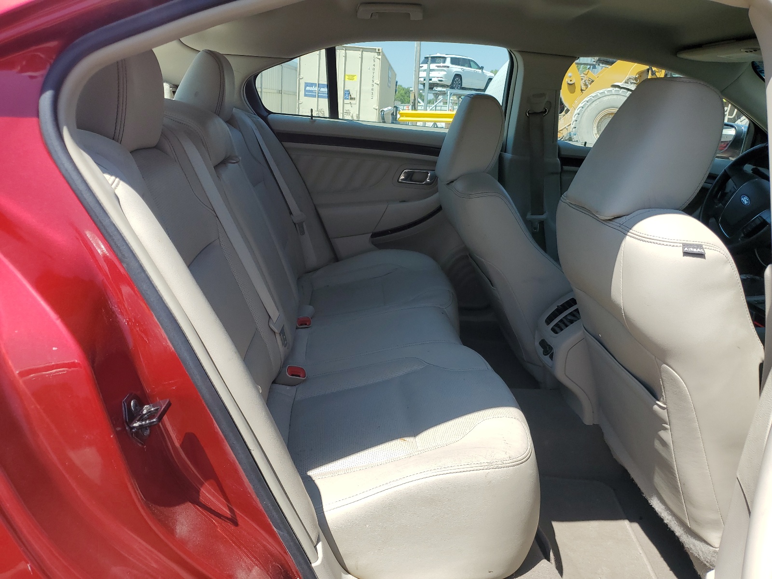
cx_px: 386
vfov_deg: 53.1
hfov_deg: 67.3
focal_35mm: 26
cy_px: 290
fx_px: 580
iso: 50
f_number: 1.5
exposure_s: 1/1667
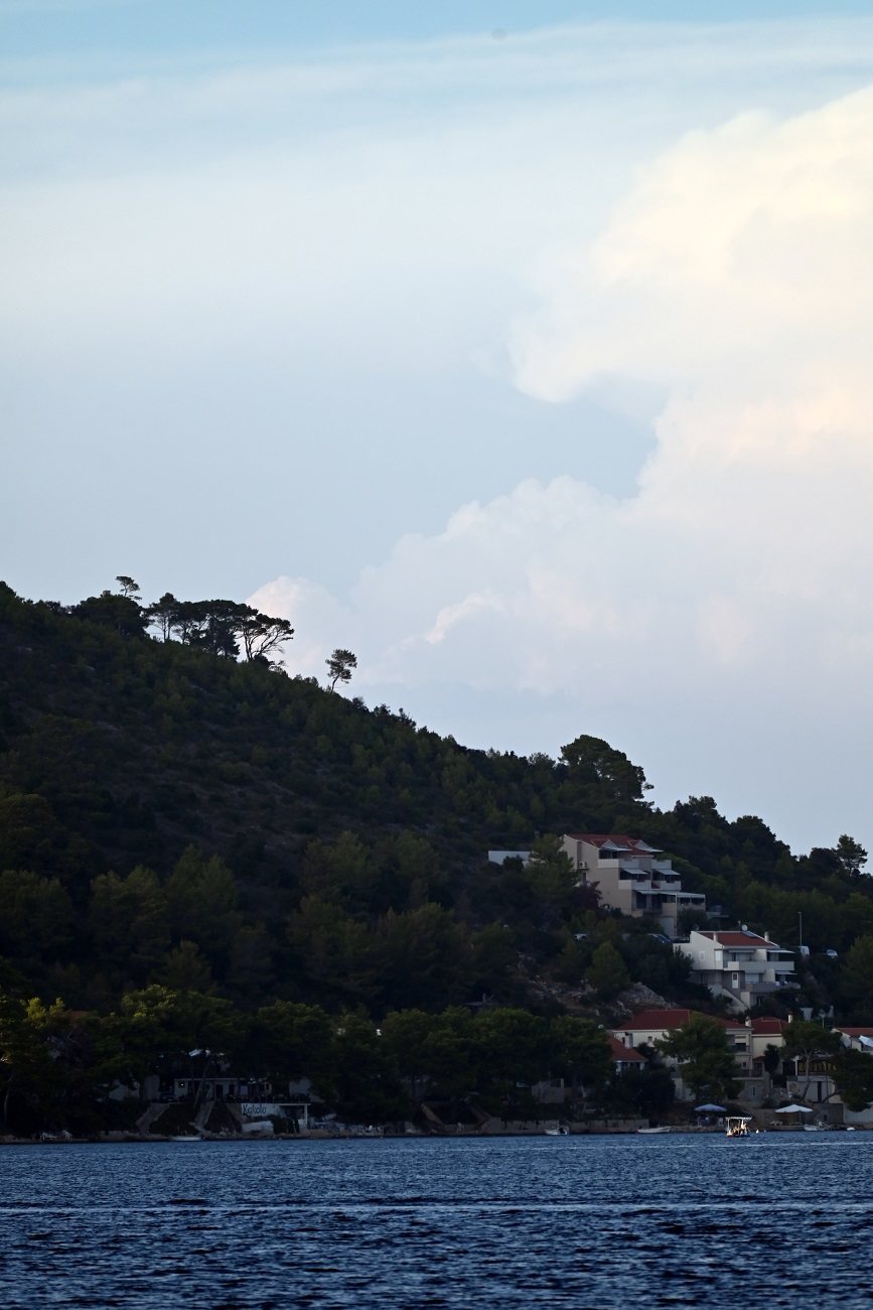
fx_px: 10909
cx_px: 436
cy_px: 655
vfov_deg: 6.9
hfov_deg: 4.6
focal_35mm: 300
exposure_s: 1/1000
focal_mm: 300
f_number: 5.6
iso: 400
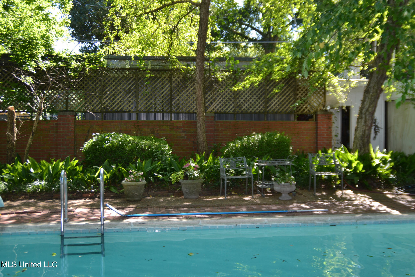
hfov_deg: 51.3
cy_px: 138
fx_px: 432
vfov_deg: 35.5
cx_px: 208
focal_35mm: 38
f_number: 4
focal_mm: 25
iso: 140
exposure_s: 1/125
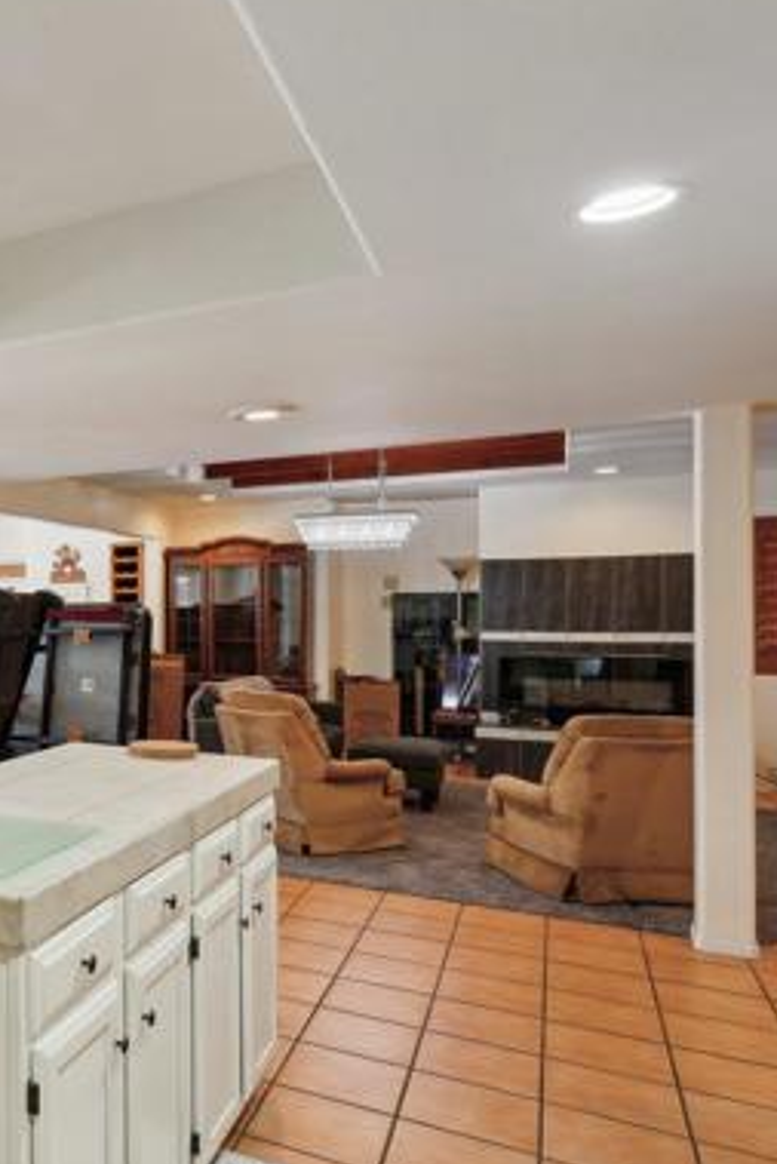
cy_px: 613
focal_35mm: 29
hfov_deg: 37.2
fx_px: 922
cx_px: -104
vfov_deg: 64.5
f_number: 8
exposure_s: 1/40
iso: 320
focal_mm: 16.9
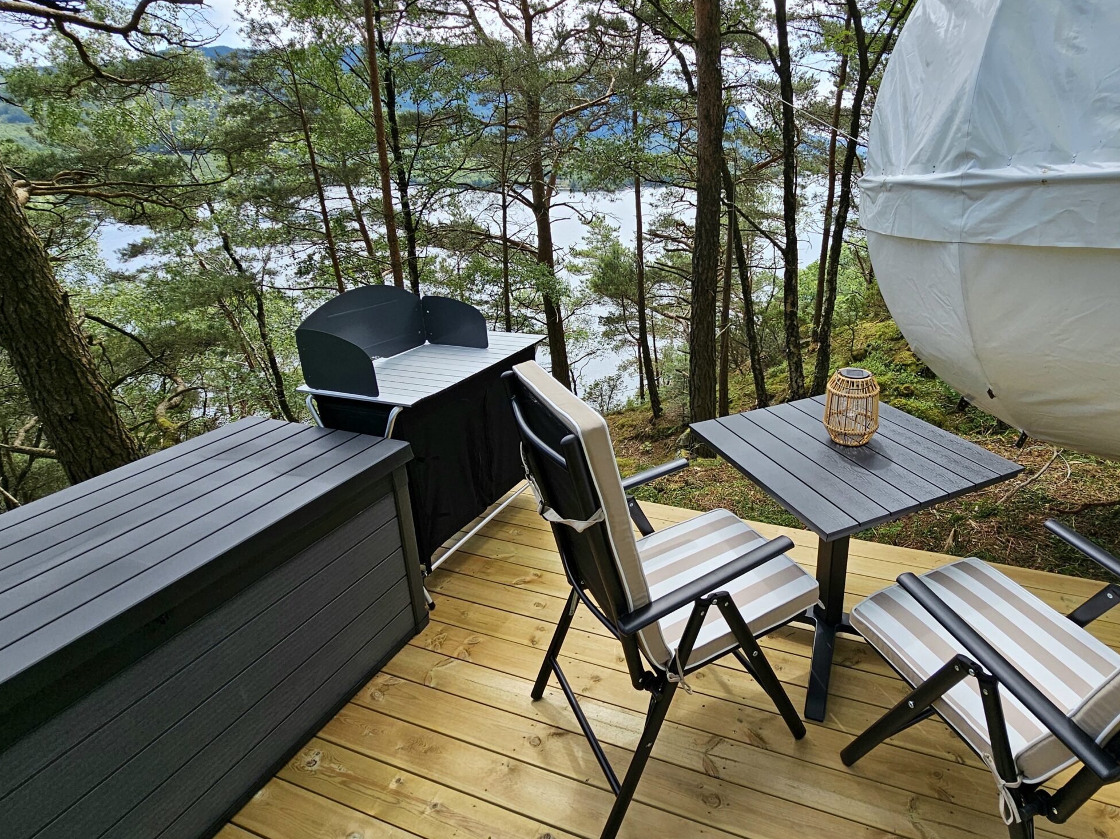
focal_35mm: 17
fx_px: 550
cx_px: 669
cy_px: 378
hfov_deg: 89.9
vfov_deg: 74.5
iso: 50
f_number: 2.2
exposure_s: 1/909
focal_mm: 2.2
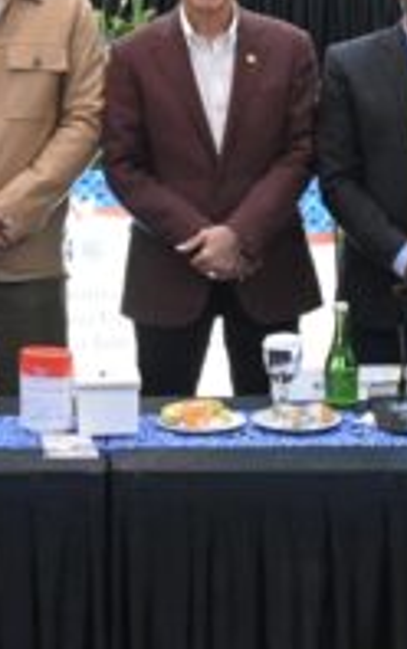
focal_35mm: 142
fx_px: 2516
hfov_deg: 9.2
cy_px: 128
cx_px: 30
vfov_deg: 14.6
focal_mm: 24
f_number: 4
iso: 5000
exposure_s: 1/100
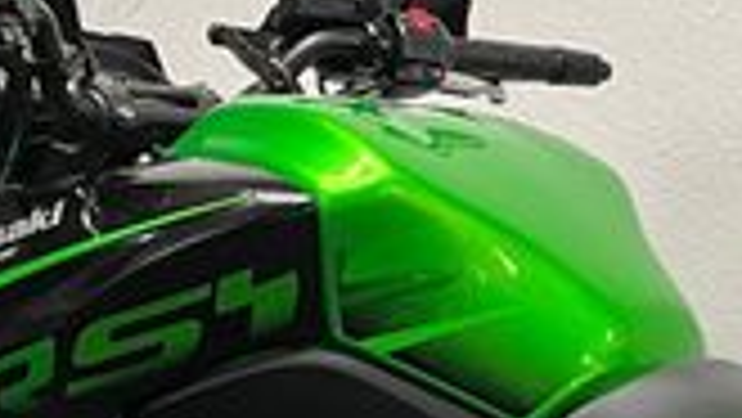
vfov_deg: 10.7
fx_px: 2165
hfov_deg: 18.4
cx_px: 895
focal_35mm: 110
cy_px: 593
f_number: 1.6
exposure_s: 1/50
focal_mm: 5.1
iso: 80
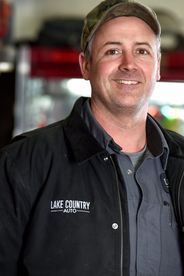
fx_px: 1975
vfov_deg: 8.0
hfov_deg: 5.3
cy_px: 136
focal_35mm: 258
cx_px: 113
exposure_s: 1/125
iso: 800
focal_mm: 200
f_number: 4.5
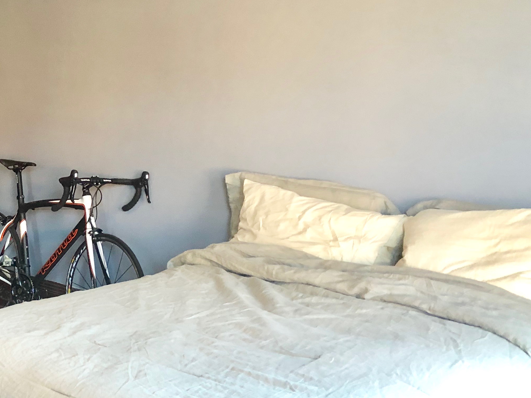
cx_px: 7
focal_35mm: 56
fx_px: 859
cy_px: 199
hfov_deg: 31.8
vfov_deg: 26.1
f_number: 1.8
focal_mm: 3.99
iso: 100
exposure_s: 1/12
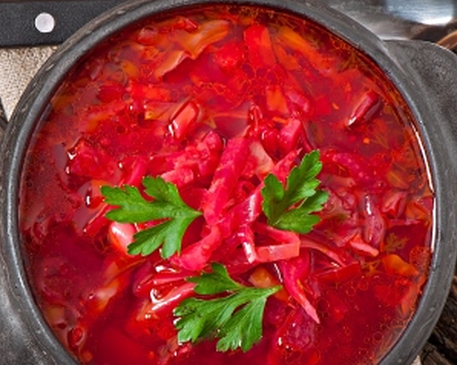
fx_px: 4027
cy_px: 209
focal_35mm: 298
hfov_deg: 6.5
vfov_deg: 5.2
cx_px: 150
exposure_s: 1/200
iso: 100
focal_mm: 105
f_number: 13
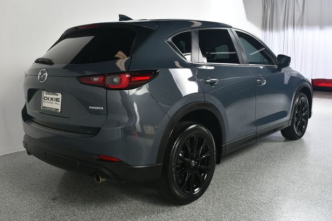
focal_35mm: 34
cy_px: 110
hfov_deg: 55.8
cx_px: 166
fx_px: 313
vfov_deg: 38.8
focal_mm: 23
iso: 100
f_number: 9
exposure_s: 1/160
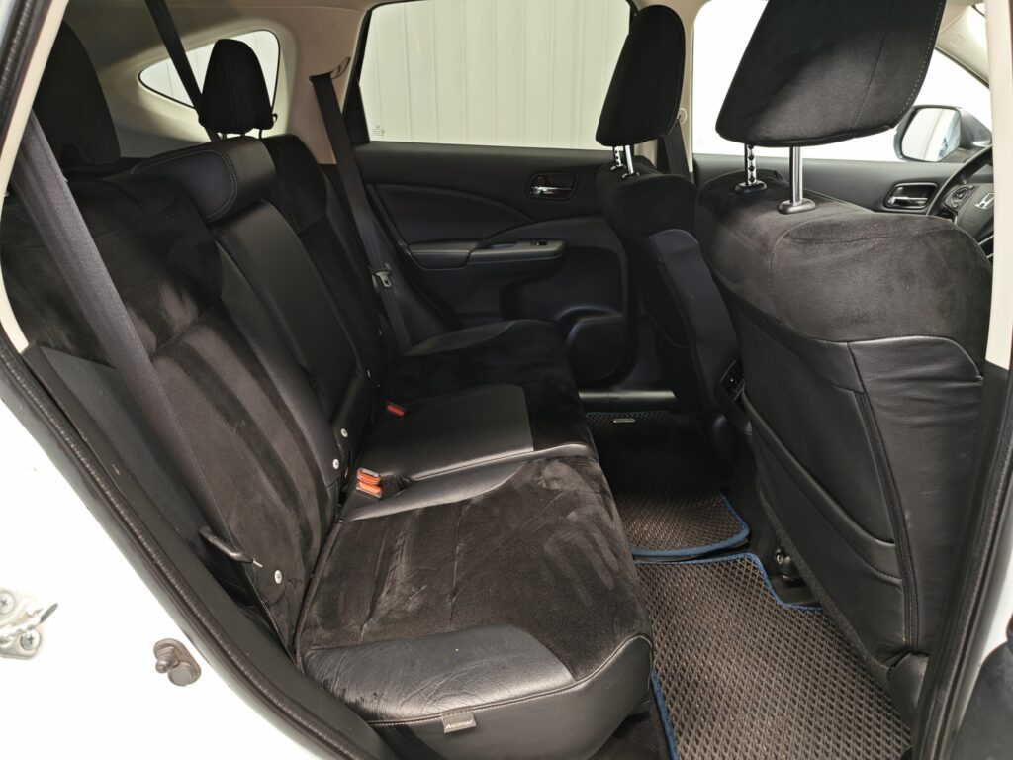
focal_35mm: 23
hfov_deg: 73.9
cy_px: 380
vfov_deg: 58.9
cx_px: 506
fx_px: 673
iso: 500
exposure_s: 1/50
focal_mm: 5.4
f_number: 1.6
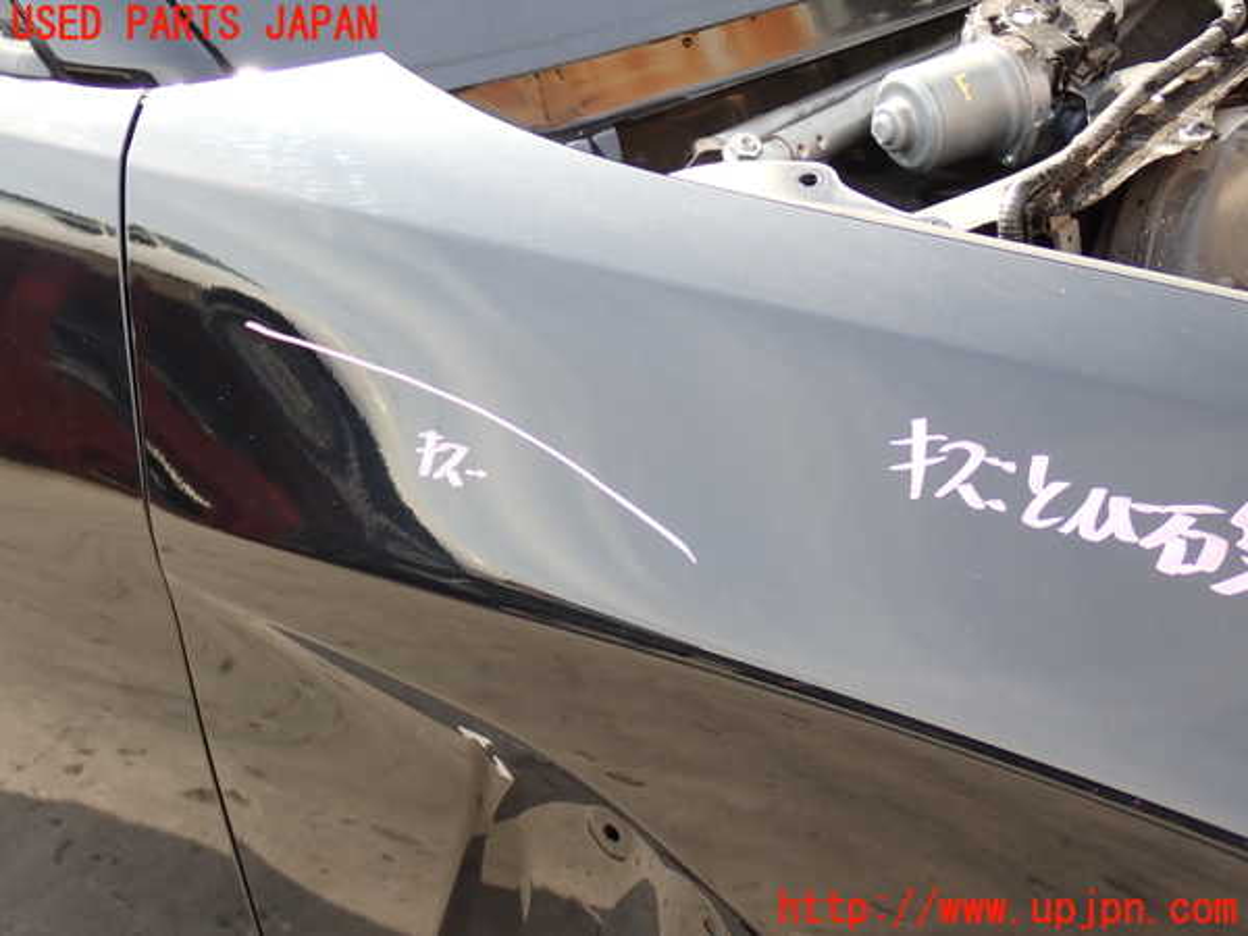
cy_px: 468
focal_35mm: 54
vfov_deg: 27.0
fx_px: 1947
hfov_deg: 35.5
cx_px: 624
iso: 100
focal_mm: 9.65
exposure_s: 1/125
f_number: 3.3
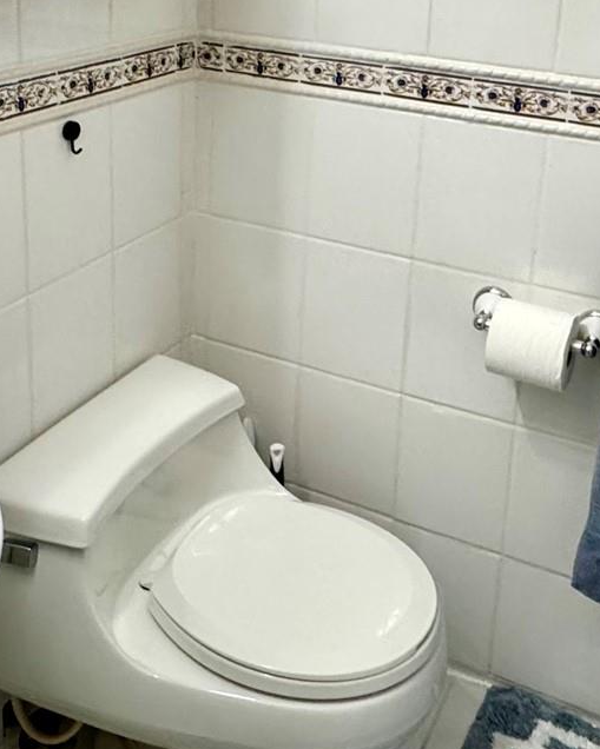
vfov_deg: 39.9
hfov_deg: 34.2
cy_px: 125
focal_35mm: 44
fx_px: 976
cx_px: 314
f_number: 2.2
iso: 320
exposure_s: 1/120
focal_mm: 2.22
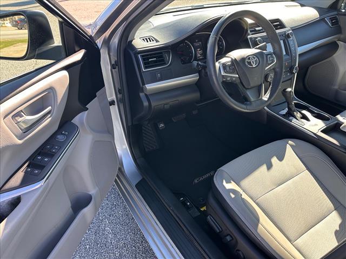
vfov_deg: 56.8
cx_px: 173
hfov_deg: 71.6
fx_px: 240
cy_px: 130
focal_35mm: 24
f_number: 1.78
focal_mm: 6.86
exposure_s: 1/323
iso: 80
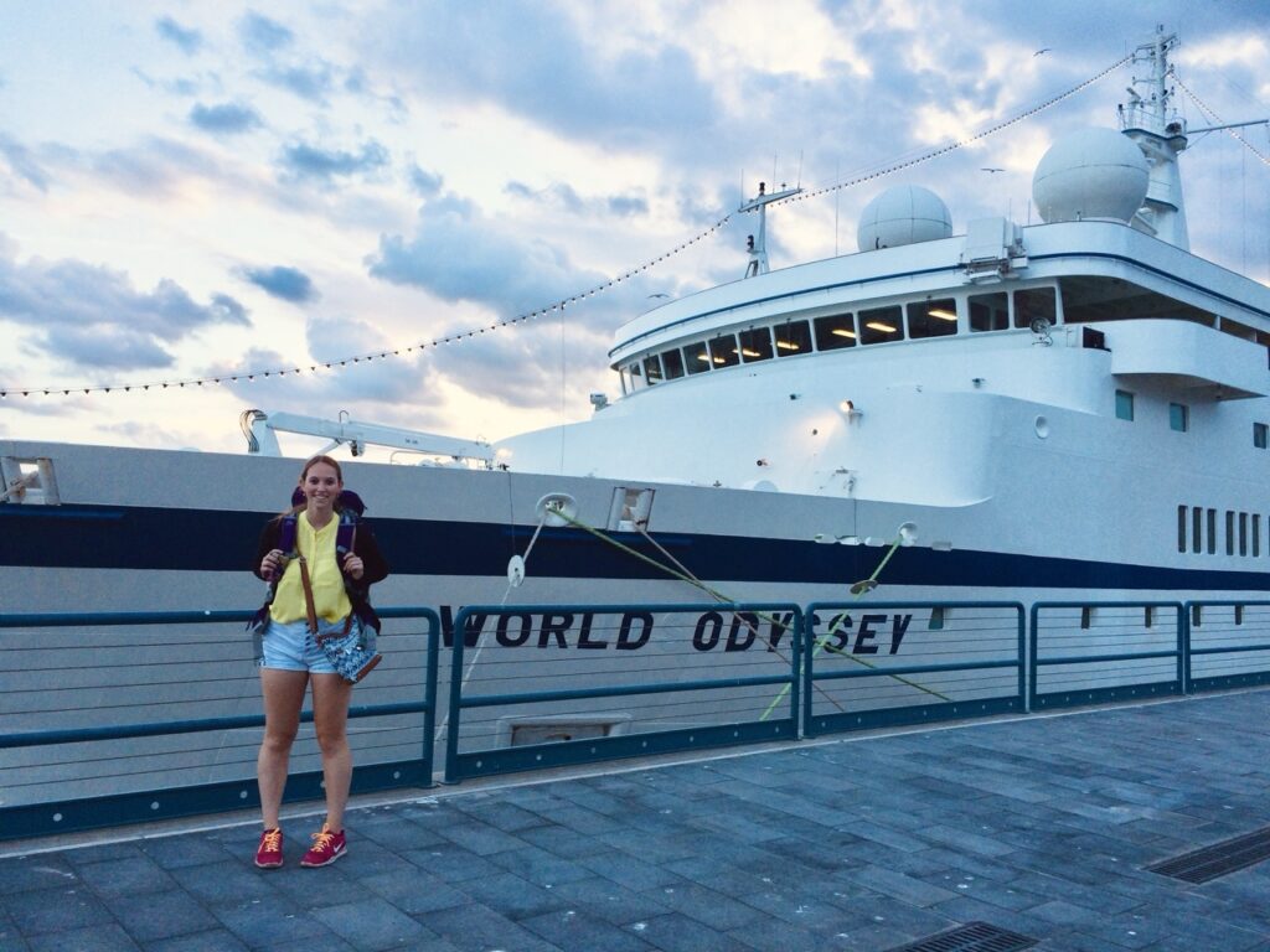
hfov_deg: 61.7
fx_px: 1064
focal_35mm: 29
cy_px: 476
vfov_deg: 48.2
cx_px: 635
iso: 32
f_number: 2.2
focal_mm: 4.15
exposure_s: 1/246
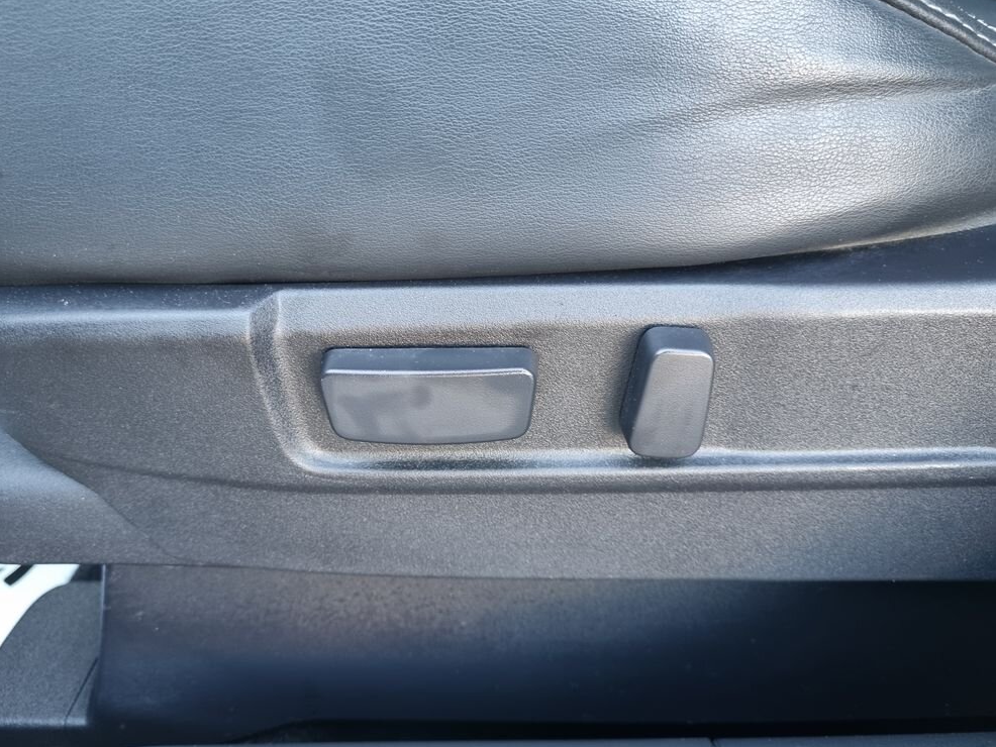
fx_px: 777
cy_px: 378
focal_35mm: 27
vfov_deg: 51.4
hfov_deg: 65.3
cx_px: 483
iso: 250
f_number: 1.8
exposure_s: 1/50
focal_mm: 5.4
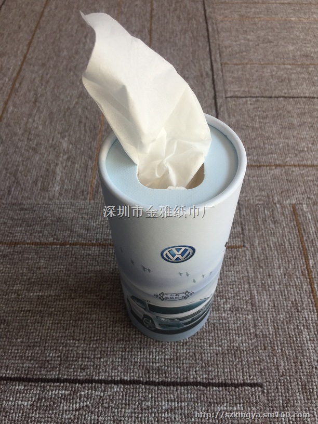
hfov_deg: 48.2
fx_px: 355
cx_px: 159
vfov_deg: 61.7
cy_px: 212
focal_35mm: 29
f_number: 2.2
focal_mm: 4.15
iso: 32
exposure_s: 1/168
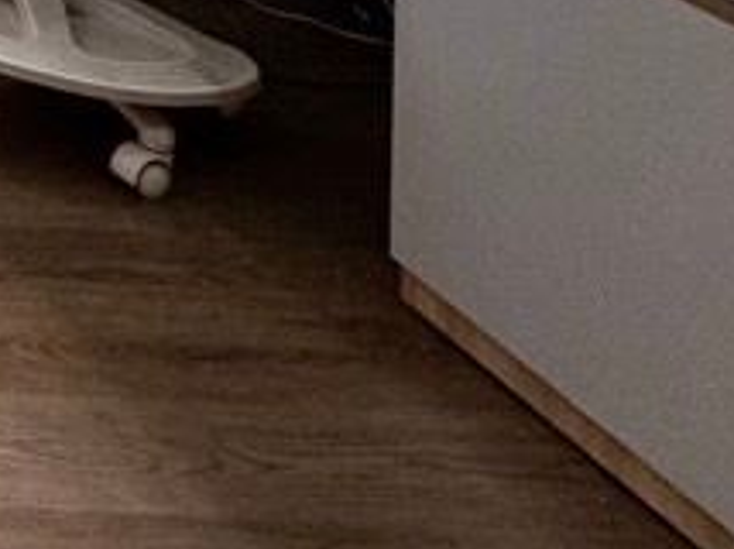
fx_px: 1419
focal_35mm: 67
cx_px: -950
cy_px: -683
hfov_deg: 16.1
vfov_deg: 15.3
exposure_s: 1/100
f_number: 2.2
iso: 100
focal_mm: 2.22
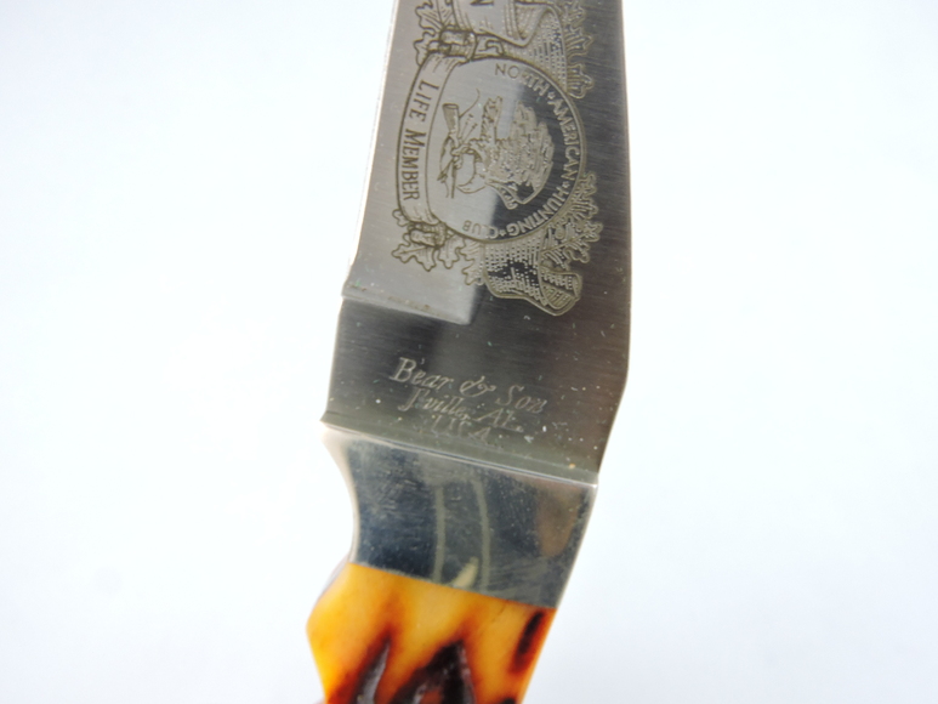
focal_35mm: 30
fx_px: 813
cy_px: 352
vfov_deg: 46.8
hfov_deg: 60.0
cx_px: 469
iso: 140
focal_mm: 5.4
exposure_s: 1/30
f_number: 3.5
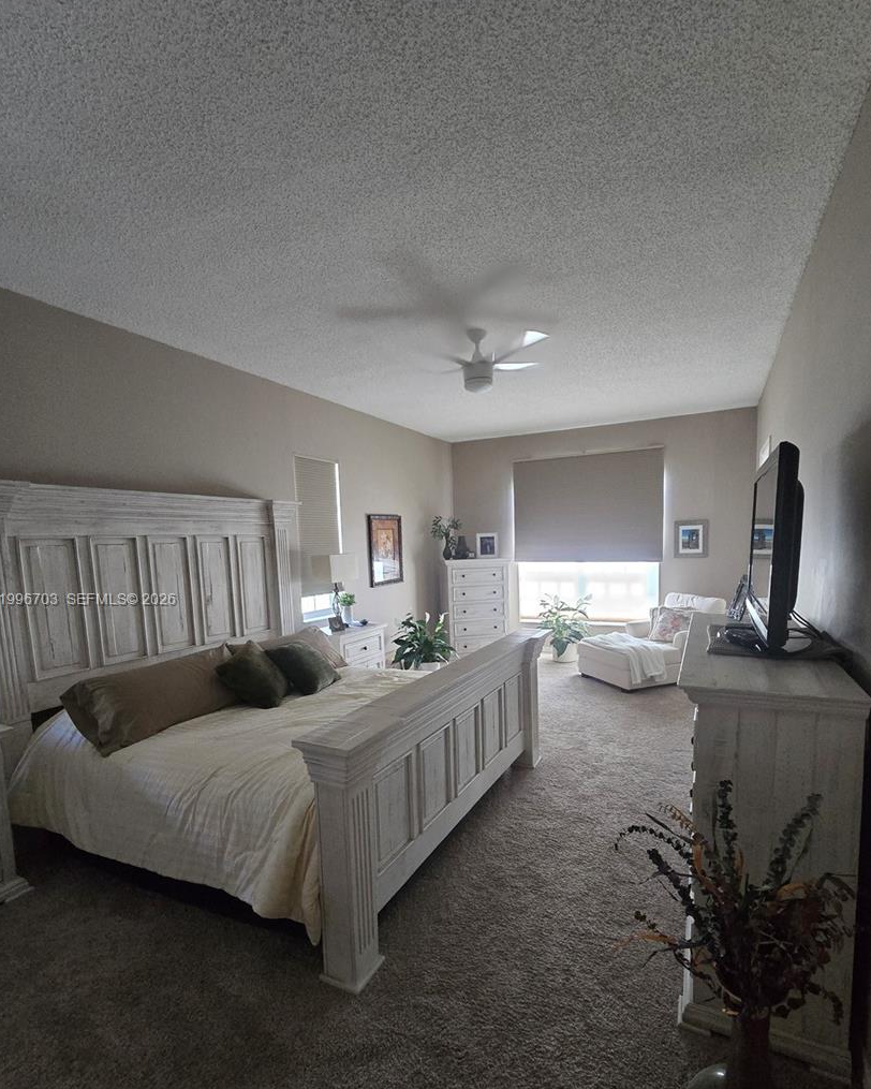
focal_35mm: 15
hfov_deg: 84.0
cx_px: 460
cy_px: 601
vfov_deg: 96.5
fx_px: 483
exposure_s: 1/60
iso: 800
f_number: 2.2
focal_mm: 2.2
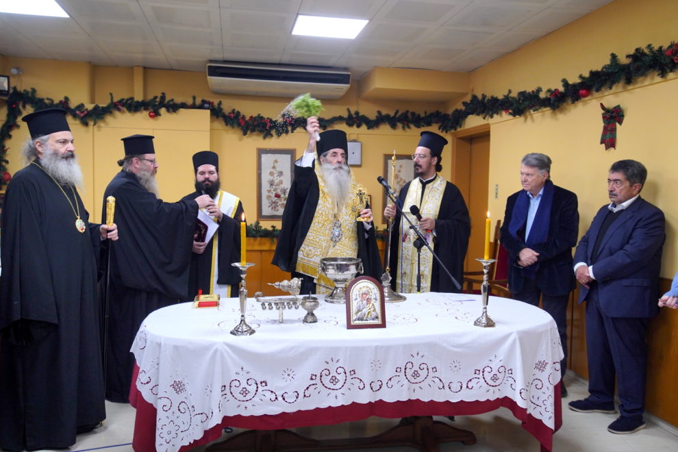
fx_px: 565
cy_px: 219
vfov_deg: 43.6
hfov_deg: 61.9
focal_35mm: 30
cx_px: 339
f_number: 3.5
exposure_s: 1/250
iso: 1250
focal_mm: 29
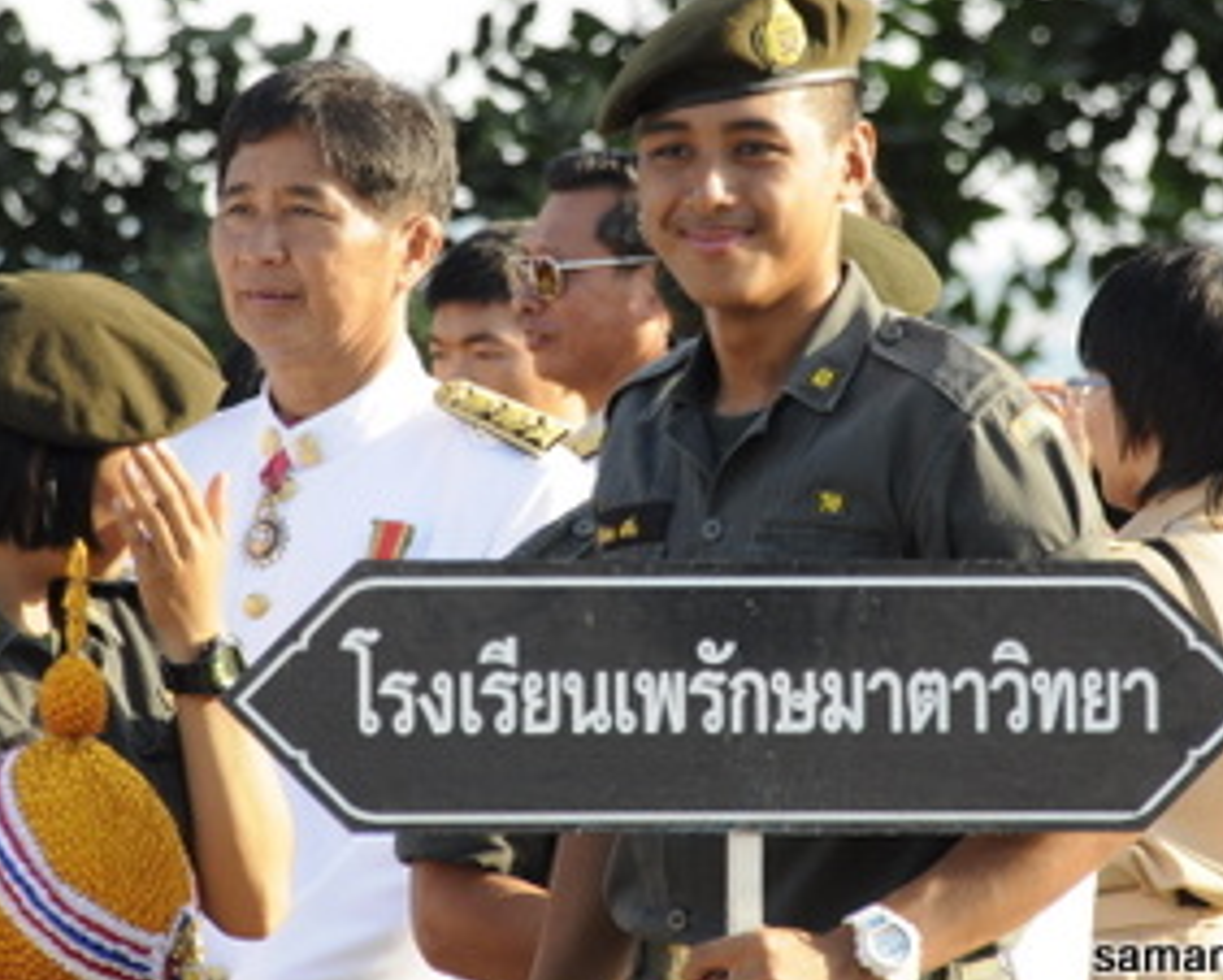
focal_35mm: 478
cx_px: 651
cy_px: 349
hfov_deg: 4.0
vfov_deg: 3.2
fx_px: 17314
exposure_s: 1/160
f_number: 8
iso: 250
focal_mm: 200
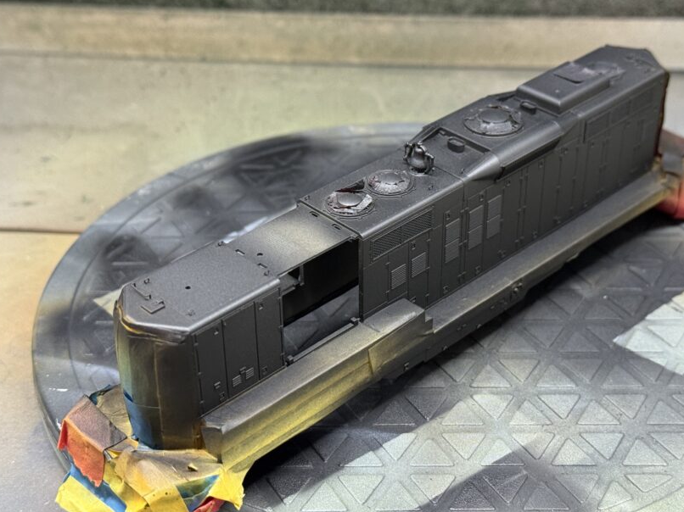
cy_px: 256
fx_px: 1205
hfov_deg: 31.7
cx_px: 368
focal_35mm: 61
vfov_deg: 24.0
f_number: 1.78
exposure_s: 1/54
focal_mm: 6.76
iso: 200
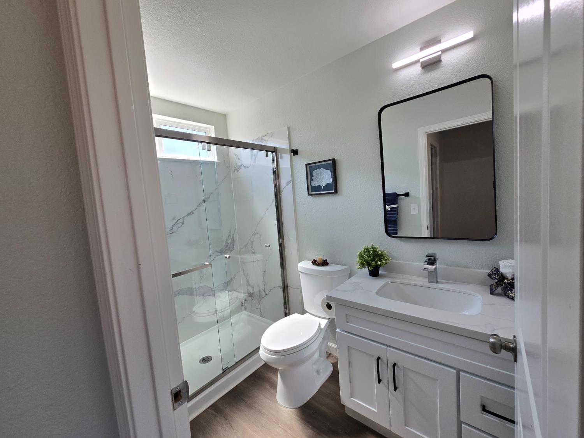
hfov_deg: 106.2
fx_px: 219
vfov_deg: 89.9
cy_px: 219
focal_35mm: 13
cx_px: 292
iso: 64
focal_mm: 2.2
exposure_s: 1/120
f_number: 2.2
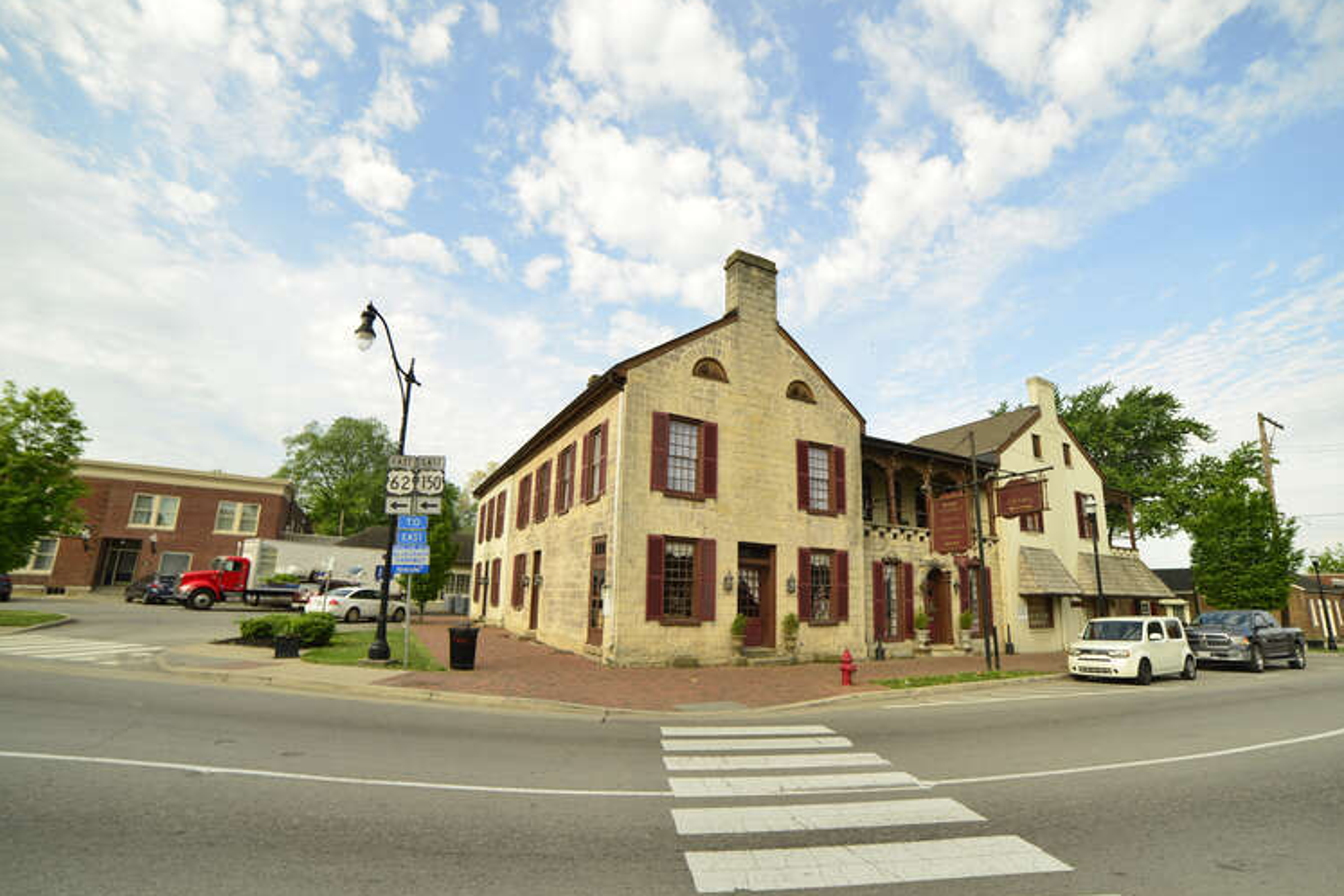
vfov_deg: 77.2
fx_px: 560
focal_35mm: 15
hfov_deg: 100.4
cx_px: 689
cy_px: 475
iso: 100
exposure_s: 1/200
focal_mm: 14
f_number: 7.1
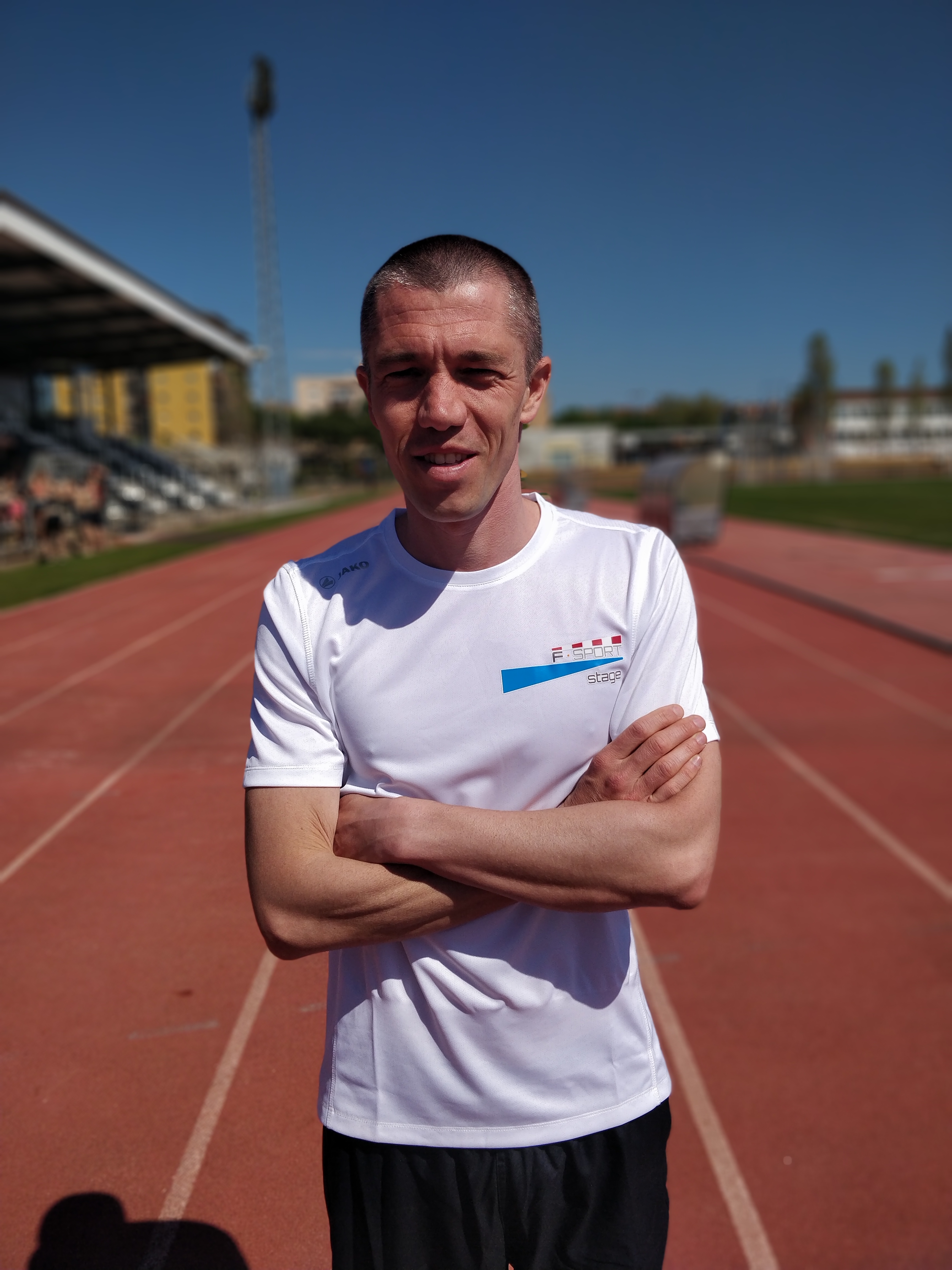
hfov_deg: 56.8
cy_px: 635
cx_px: 476
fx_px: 880
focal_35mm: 24
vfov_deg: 71.6
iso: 125
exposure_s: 1/4444
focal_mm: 4.1
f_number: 1.7
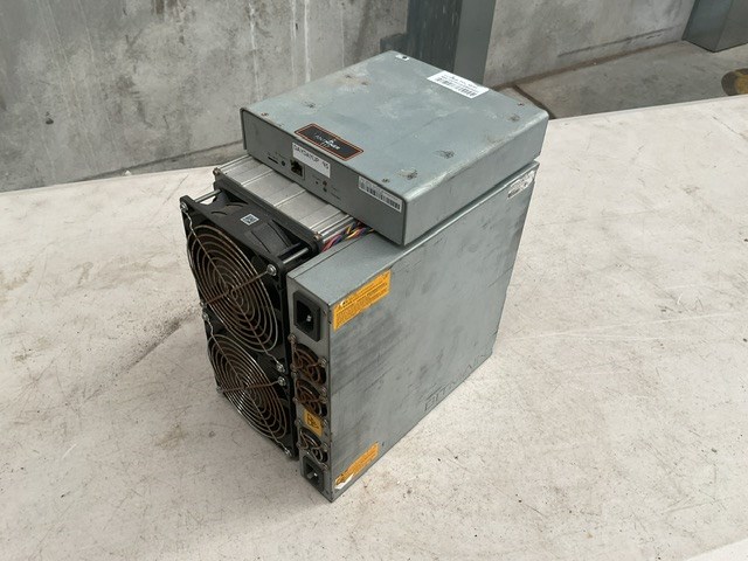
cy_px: 280
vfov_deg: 48.2
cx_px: 374
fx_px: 627
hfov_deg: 61.7
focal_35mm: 29
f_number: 1.8
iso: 40
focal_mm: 3
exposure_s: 1/50
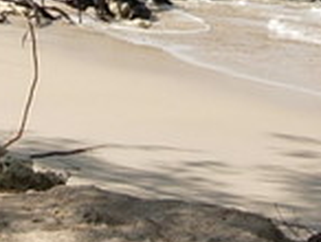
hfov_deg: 8.9
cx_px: 110
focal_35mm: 223
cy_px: -202
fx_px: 2071
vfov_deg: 6.5
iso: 79
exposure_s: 1/683
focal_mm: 10.6
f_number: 5.4
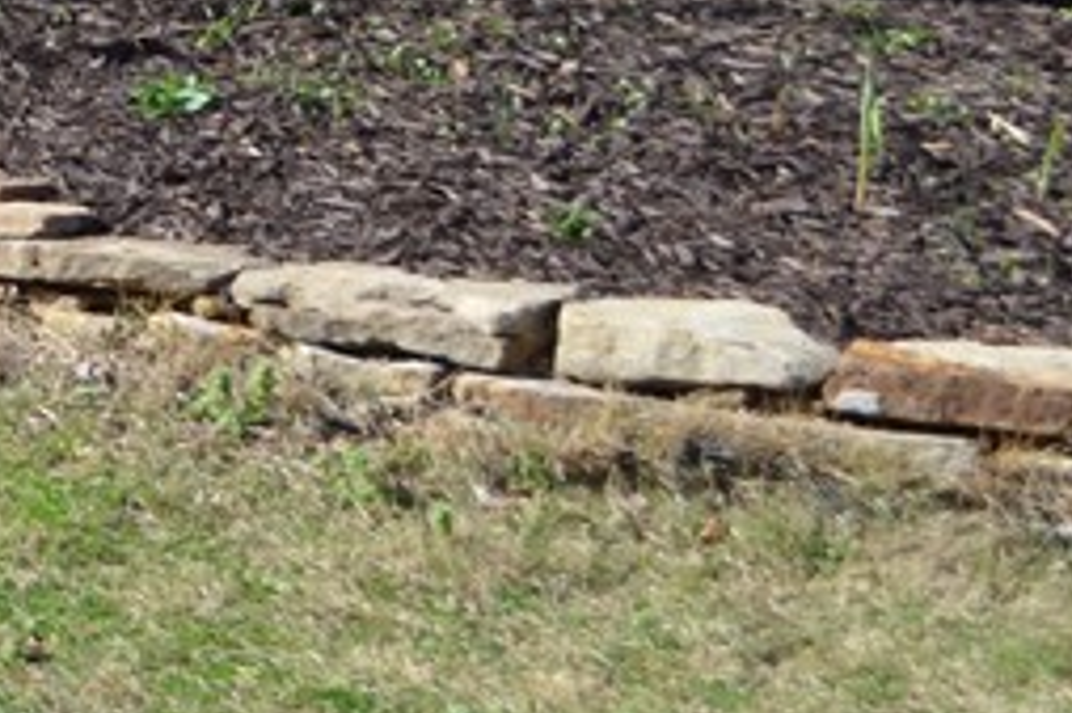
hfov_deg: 10.4
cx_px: -1116
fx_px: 5356
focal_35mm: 180
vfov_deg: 7.3
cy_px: -757
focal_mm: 28
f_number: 8
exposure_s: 1/250
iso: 140
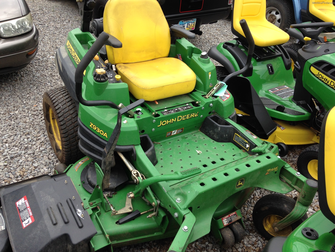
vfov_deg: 42.9
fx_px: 319
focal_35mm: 33
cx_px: 168
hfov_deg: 55.4
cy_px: 126
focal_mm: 4.12
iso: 50
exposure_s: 1/570
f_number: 2.4
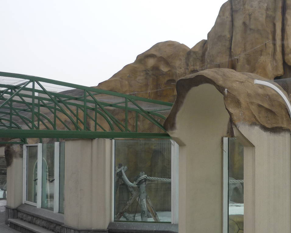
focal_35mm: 54
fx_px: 465
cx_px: 239
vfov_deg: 28.1
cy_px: 125
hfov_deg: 33.6
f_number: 2.8
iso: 100
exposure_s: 1/640
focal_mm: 5.5
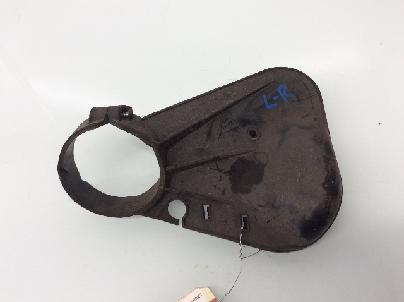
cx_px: 202
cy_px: 151
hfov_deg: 56.9
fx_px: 373
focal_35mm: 32
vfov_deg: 44.1
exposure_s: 1/40
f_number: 2.4
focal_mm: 3.3
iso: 40
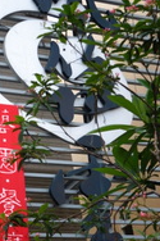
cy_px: 149
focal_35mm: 92
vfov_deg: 22.1
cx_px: 4
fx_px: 614
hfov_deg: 14.6
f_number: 4
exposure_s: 1/1250
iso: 200
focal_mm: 18
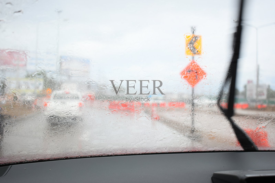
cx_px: 138
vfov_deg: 30.9
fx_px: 332
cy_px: 92
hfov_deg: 45.0
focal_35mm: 44
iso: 400
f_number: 4.2
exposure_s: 1/200
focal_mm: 29
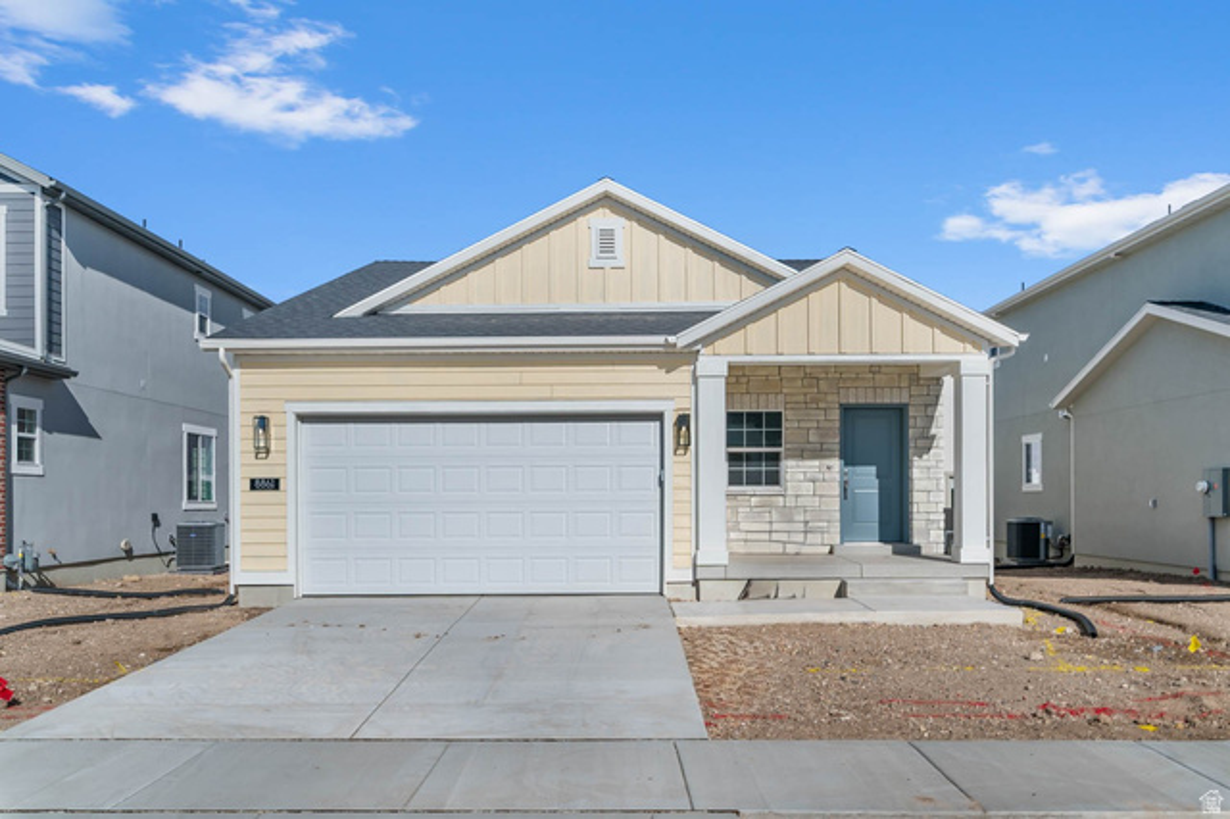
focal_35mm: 30
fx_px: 1024
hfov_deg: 62.0
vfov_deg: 43.6
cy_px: 410
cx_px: 615
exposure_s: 1/640
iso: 320
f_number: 8
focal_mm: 30
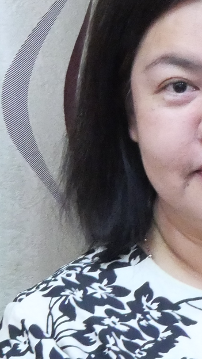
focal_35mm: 594
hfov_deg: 2.0
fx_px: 5654
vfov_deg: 3.6
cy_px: 122
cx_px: 255
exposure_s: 1/13
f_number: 7.1
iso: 3200
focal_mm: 60
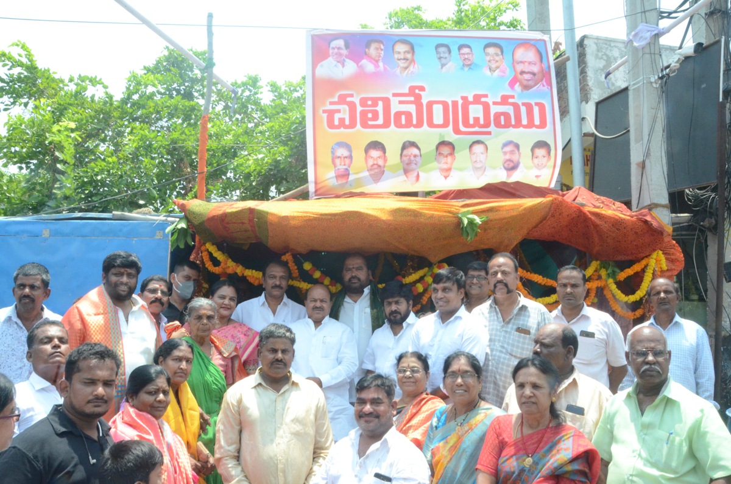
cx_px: 366
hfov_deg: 67.5
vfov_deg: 47.7
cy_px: 242
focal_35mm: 27
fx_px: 547
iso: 2500
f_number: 20
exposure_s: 1/200
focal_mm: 18
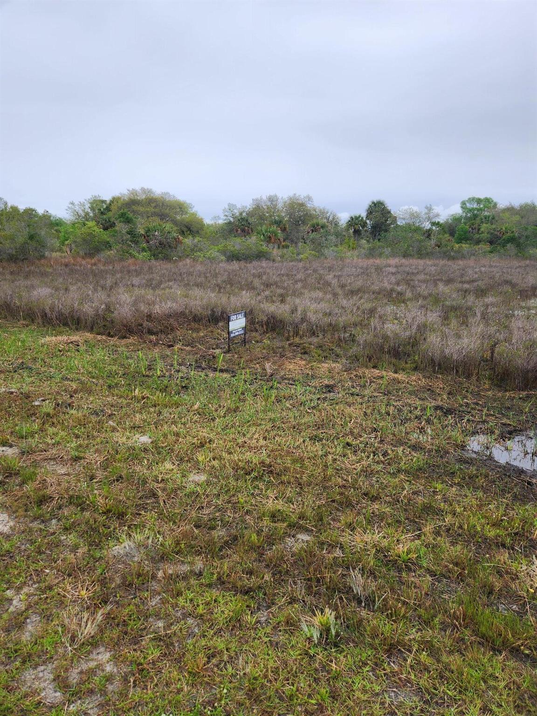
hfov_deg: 58.9
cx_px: 268
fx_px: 476
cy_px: 358
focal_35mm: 23
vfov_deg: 73.9
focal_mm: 5.4
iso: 20
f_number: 1.8
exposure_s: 1/746
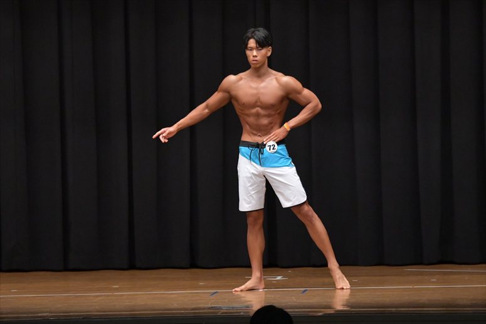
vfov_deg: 6.3
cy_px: 162
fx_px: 2928
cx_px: 243
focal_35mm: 217
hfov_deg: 9.5
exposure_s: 1/400
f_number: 5.6
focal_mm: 145
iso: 6400
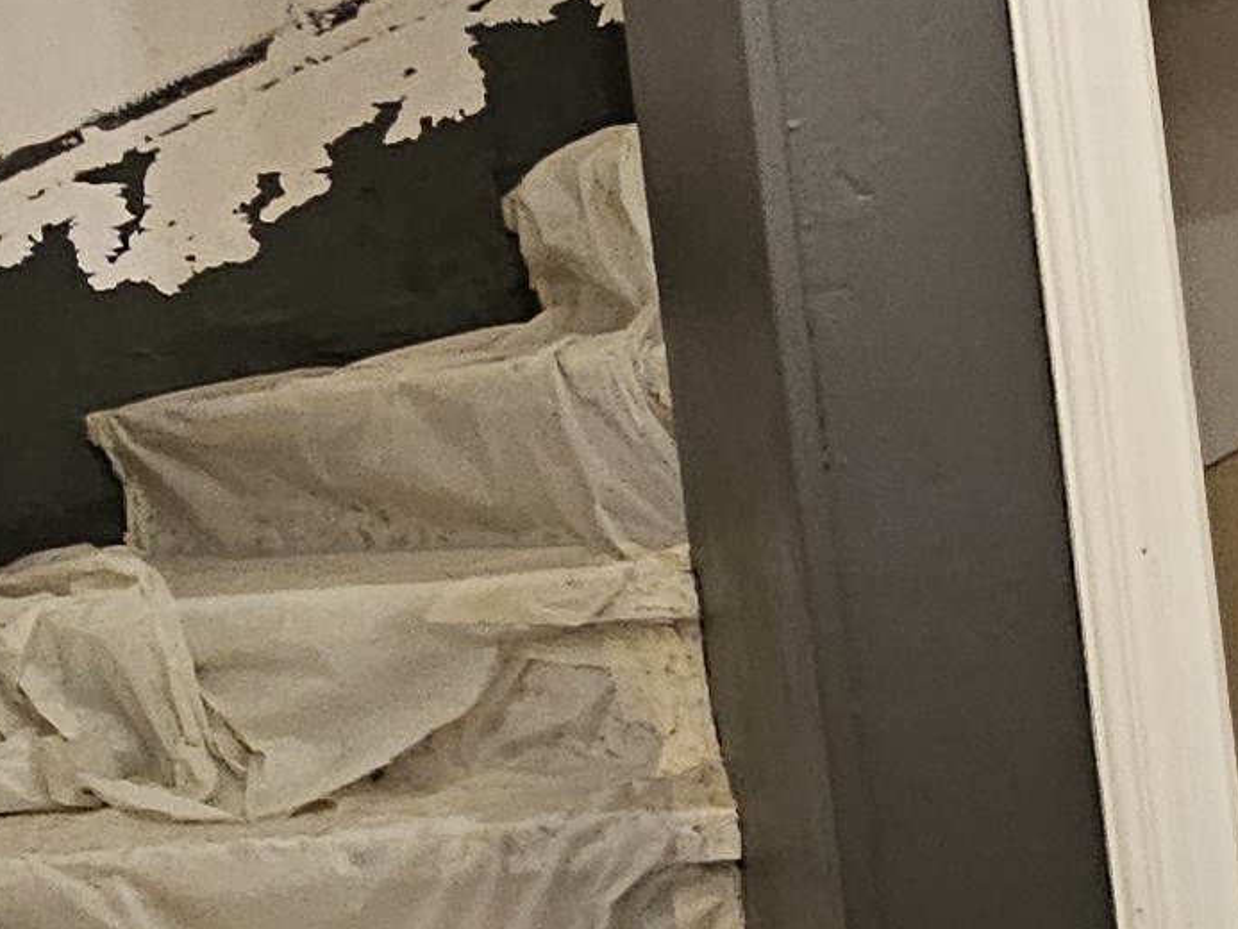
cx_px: 418
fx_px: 2683
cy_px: 554
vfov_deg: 19.6
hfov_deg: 25.9
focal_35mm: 75
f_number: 2.2
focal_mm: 2.2
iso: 320
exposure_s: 1/33
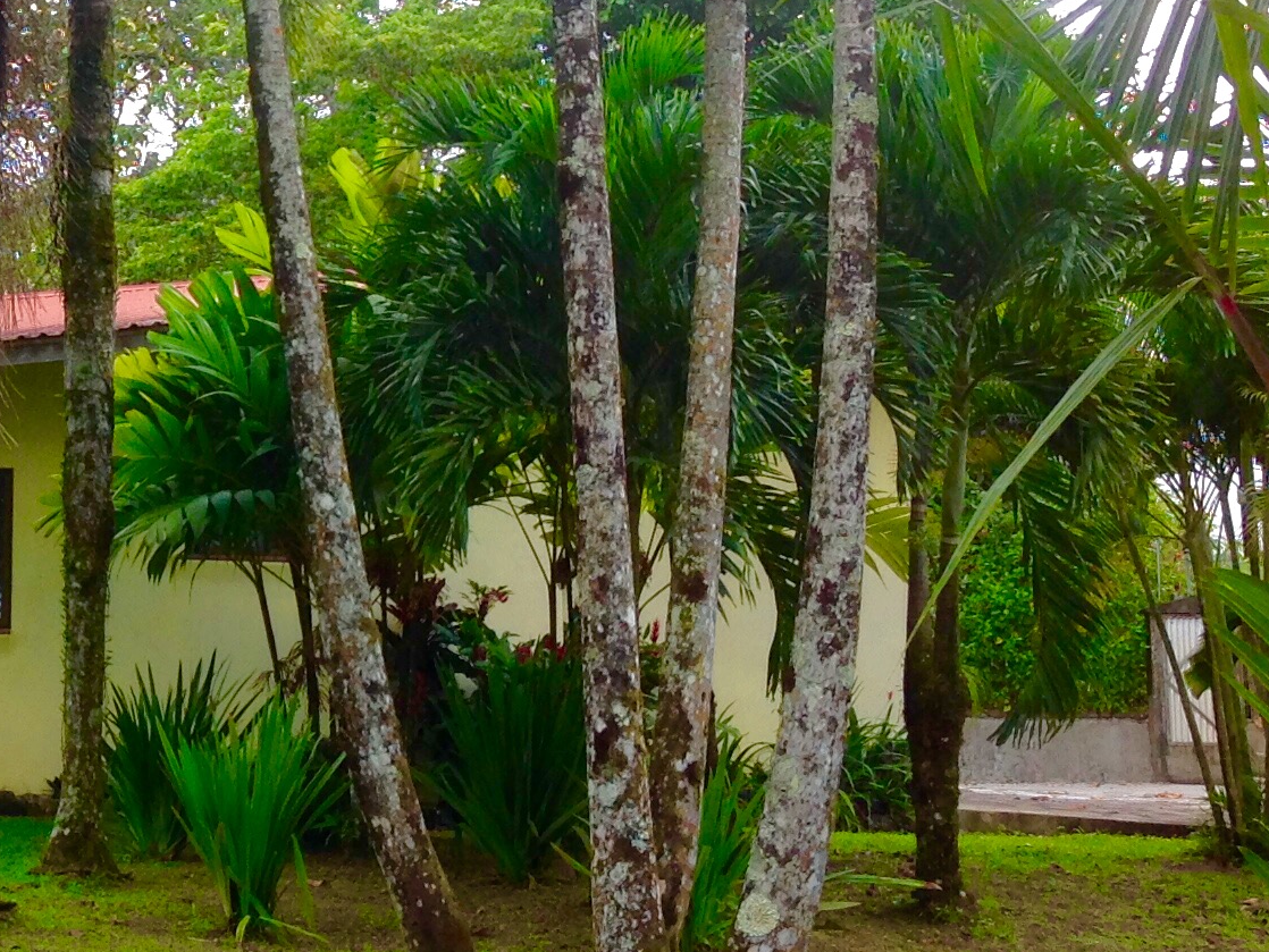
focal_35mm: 81
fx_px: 2970
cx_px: -195
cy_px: 287
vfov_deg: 18.1
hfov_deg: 22.5
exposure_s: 1/340
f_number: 2.4
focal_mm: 4.28
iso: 50
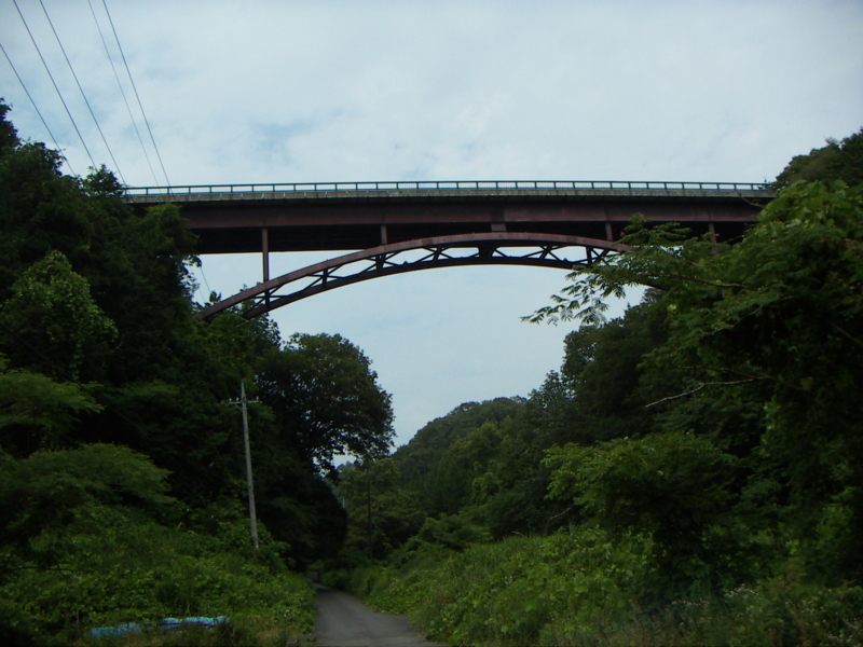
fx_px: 898
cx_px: 432
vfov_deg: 39.7
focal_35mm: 36
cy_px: 324
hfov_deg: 51.4
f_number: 6.7
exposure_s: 1/320
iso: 50
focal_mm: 4.7
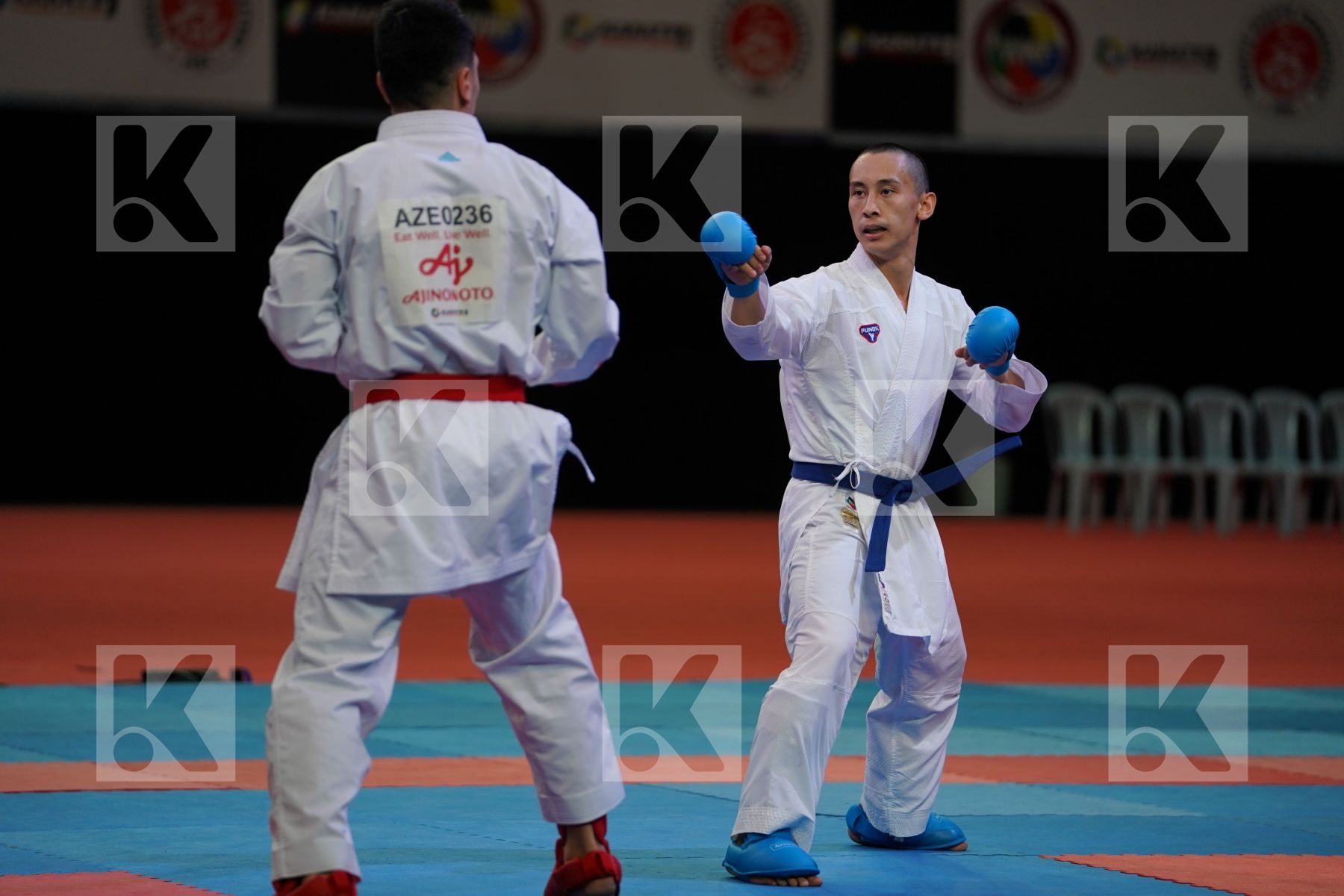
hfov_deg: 12.1
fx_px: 6346
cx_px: 672
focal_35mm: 170
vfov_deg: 8.1
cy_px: 448
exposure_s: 1/1000
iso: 500
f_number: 2.8
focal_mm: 170
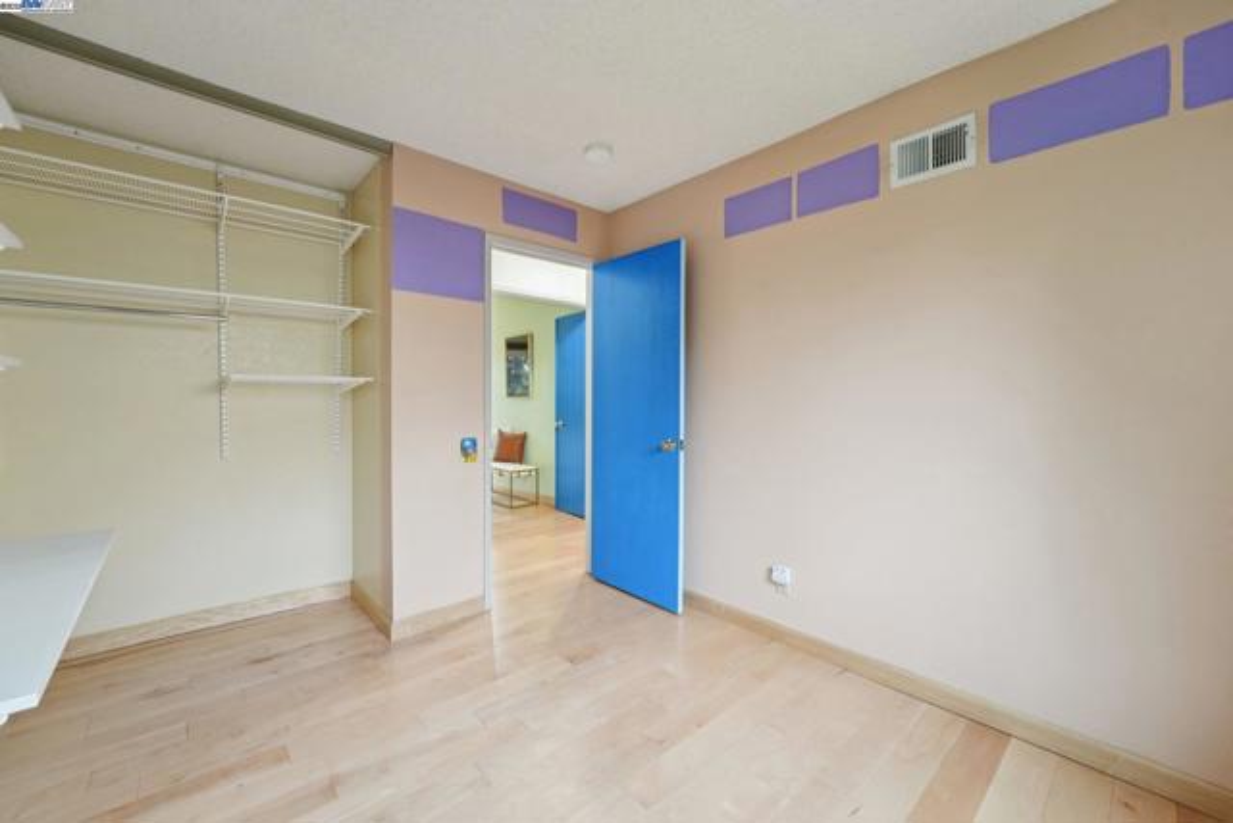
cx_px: 616
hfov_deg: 104.2
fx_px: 480
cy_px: 412
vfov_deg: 81.2
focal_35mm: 14
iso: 800
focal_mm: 14
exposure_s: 1/8
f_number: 8
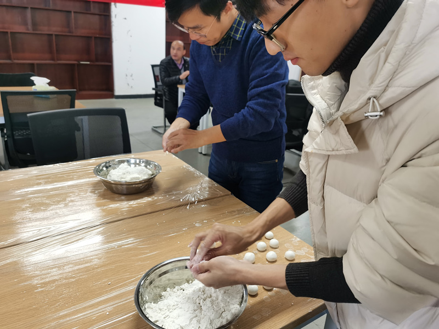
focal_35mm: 27
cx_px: 220
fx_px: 342
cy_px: 164
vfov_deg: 51.4
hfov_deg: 65.3
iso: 200
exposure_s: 1/50
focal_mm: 5.56
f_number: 1.6
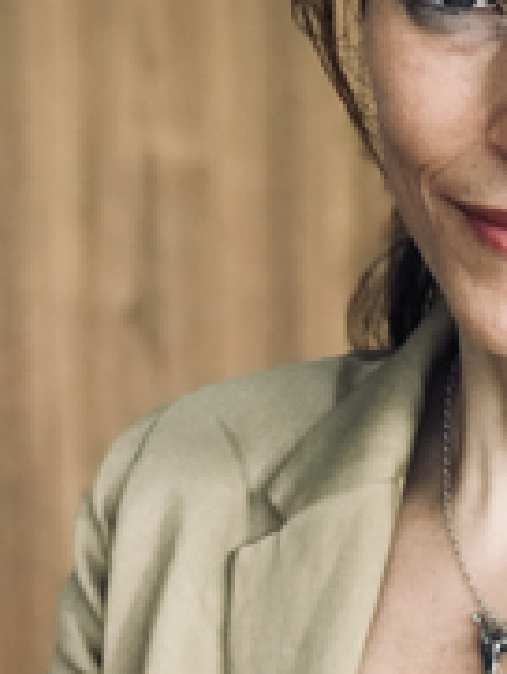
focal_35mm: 151
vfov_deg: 13.1
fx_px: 2945
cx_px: 582
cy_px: 376
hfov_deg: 9.7
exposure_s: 1/50
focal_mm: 6.6
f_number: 2.8
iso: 80
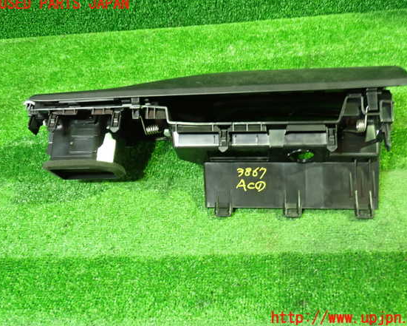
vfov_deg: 43.4
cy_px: 161
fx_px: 410
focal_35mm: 34
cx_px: 216
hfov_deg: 52.8
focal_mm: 5.79
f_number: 2.4
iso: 800
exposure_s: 1/25
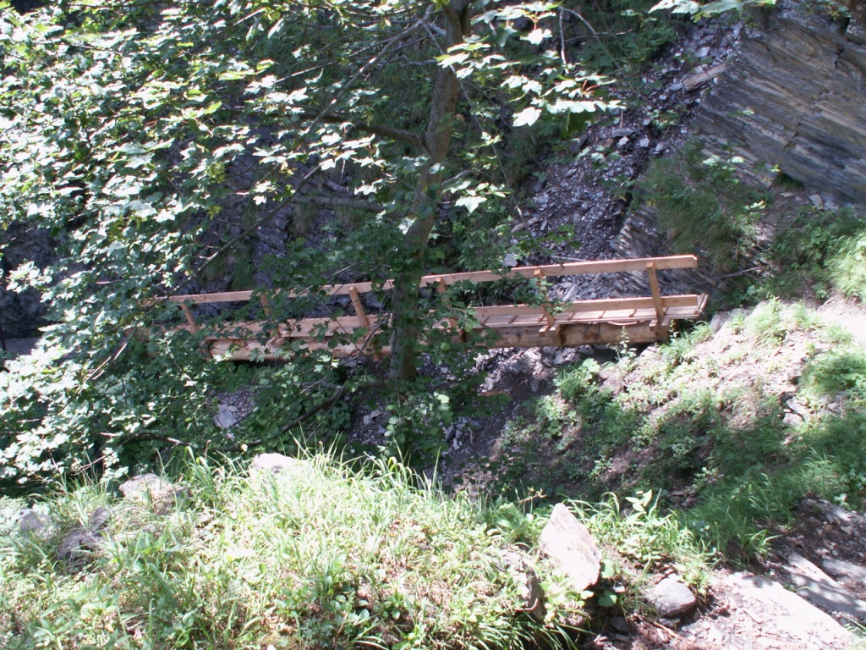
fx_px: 876
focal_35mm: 35
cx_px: 433
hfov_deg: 52.6
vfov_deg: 40.7
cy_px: 325
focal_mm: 5.86
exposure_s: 1/30
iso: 50
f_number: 4.5
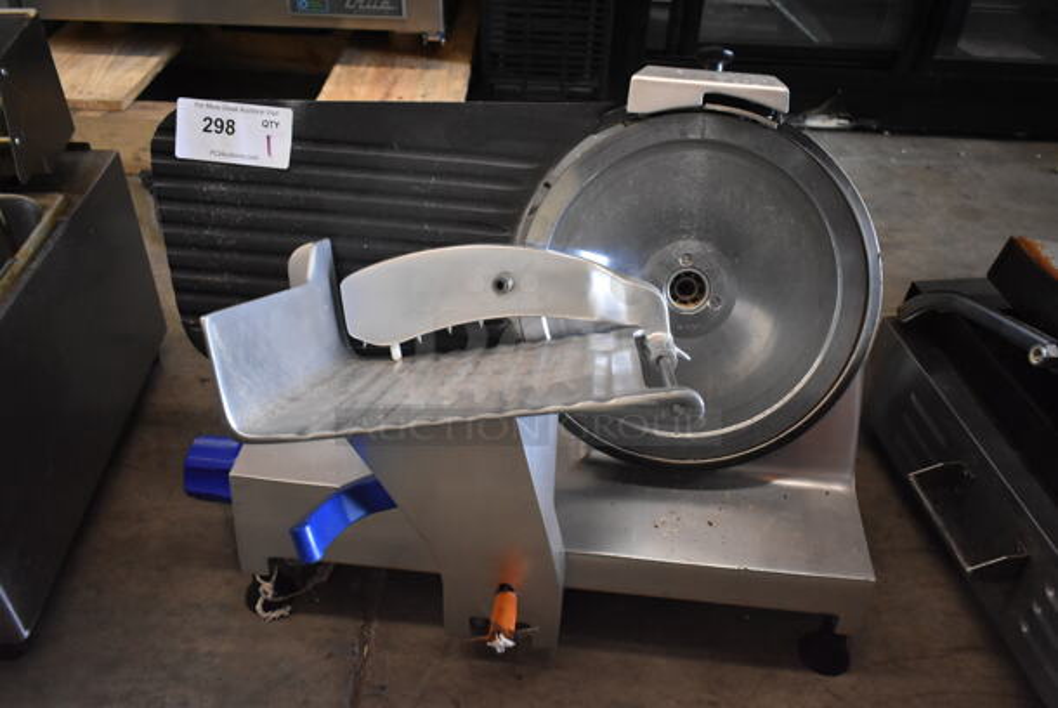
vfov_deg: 43.7
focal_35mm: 30
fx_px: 882
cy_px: 354
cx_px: 529
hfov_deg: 61.9
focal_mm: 20
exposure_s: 1/125
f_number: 3.5
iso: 2500
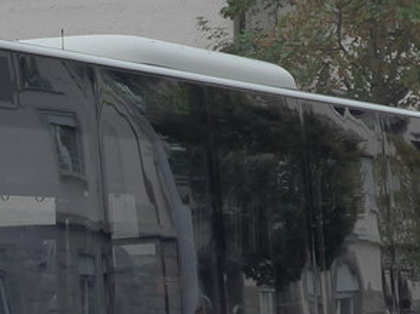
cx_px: -9
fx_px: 2279
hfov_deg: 10.4
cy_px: 118
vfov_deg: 7.9
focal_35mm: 188
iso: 160
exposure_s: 1/640
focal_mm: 9.5
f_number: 3
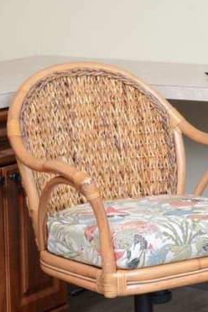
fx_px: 1361
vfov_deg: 13.1
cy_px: 146
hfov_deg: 8.7
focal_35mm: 157
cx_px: 161
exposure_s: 1/10
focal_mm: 65
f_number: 20
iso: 800
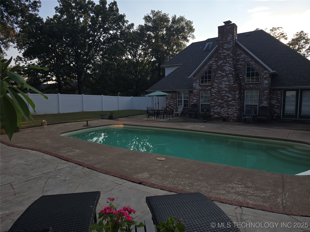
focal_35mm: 23
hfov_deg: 73.9
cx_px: 155
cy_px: 116
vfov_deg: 58.9
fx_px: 206
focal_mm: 6.3
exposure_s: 1/379
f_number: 1.7
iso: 12
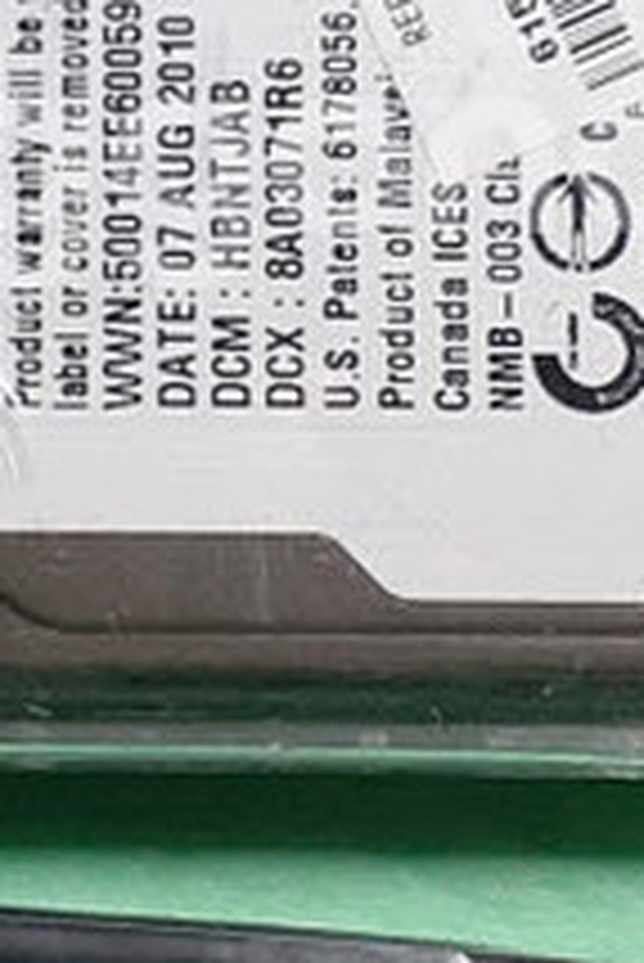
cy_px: 162
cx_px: 162
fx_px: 3509
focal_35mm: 131
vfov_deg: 15.5
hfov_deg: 10.5
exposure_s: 1/24
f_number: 1.9
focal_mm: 3.6
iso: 250
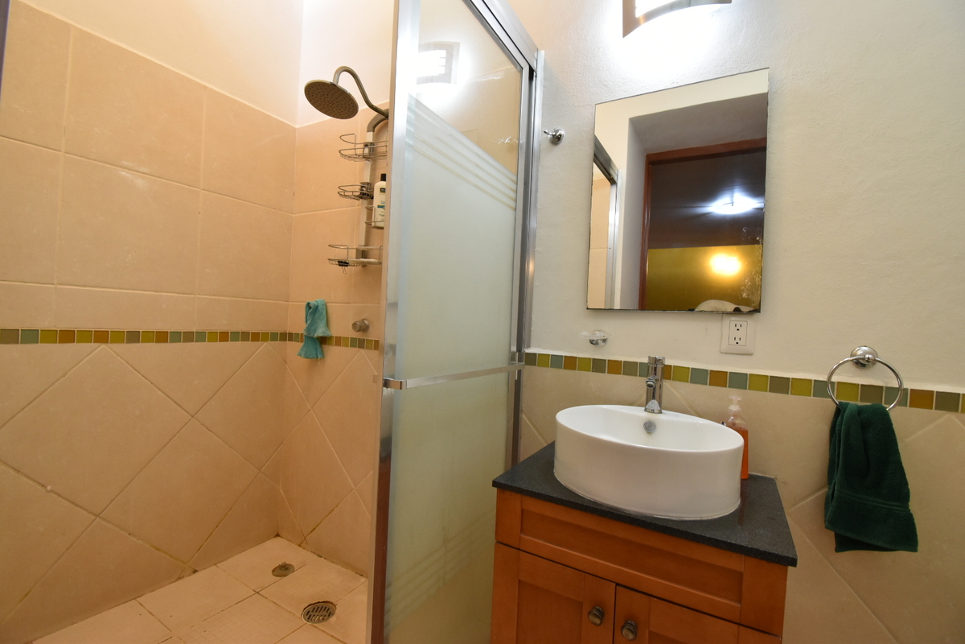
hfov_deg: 100.4
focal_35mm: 15
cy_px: 322
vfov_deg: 77.3
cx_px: 482
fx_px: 402
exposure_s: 1/15
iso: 800
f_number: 6.3
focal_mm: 10
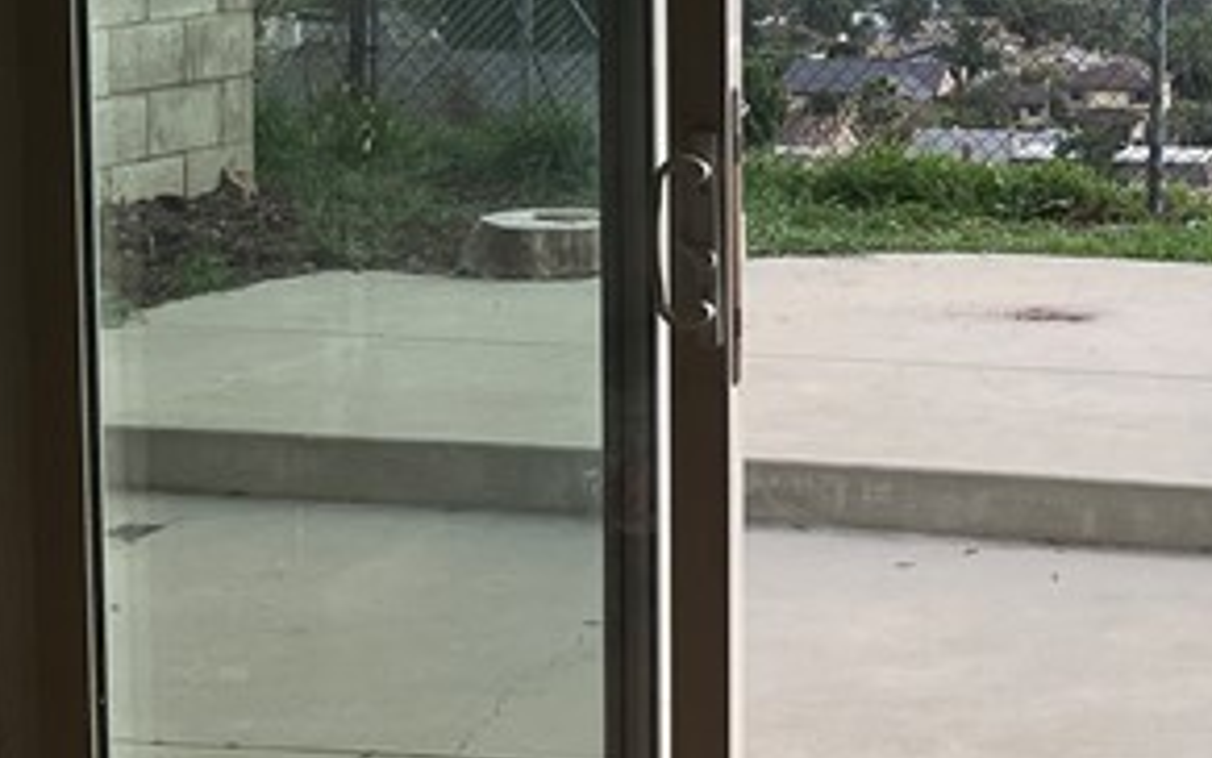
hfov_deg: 20.6
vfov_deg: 13.4
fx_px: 3205
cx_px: 1249
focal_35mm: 97
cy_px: 167
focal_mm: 5.7
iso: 50
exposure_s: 1/2299
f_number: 1.5
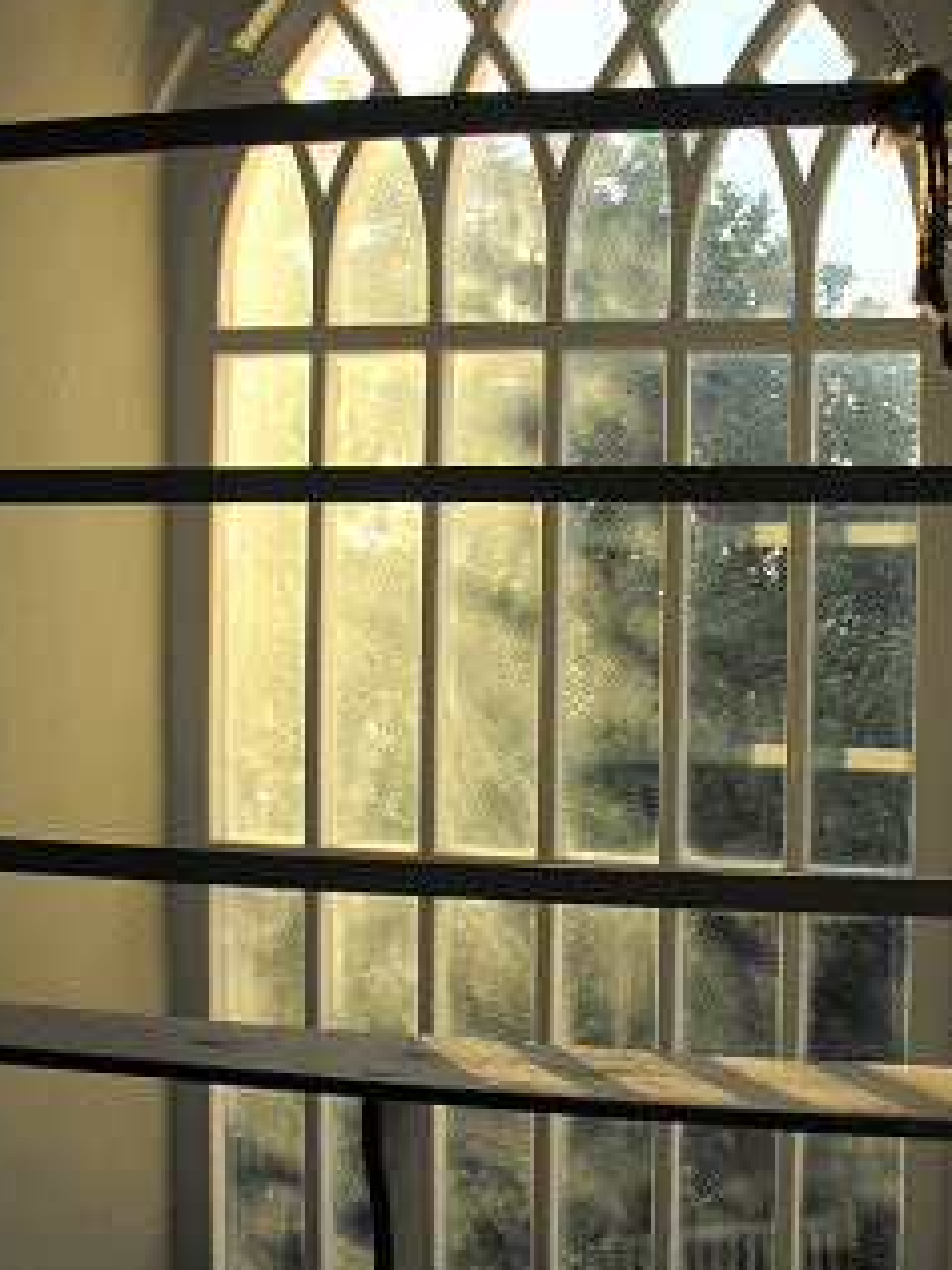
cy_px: 615
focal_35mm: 51
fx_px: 1870
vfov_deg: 37.5
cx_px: 580
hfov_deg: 28.5
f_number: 4.5
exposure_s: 1/124
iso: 50
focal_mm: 8.9
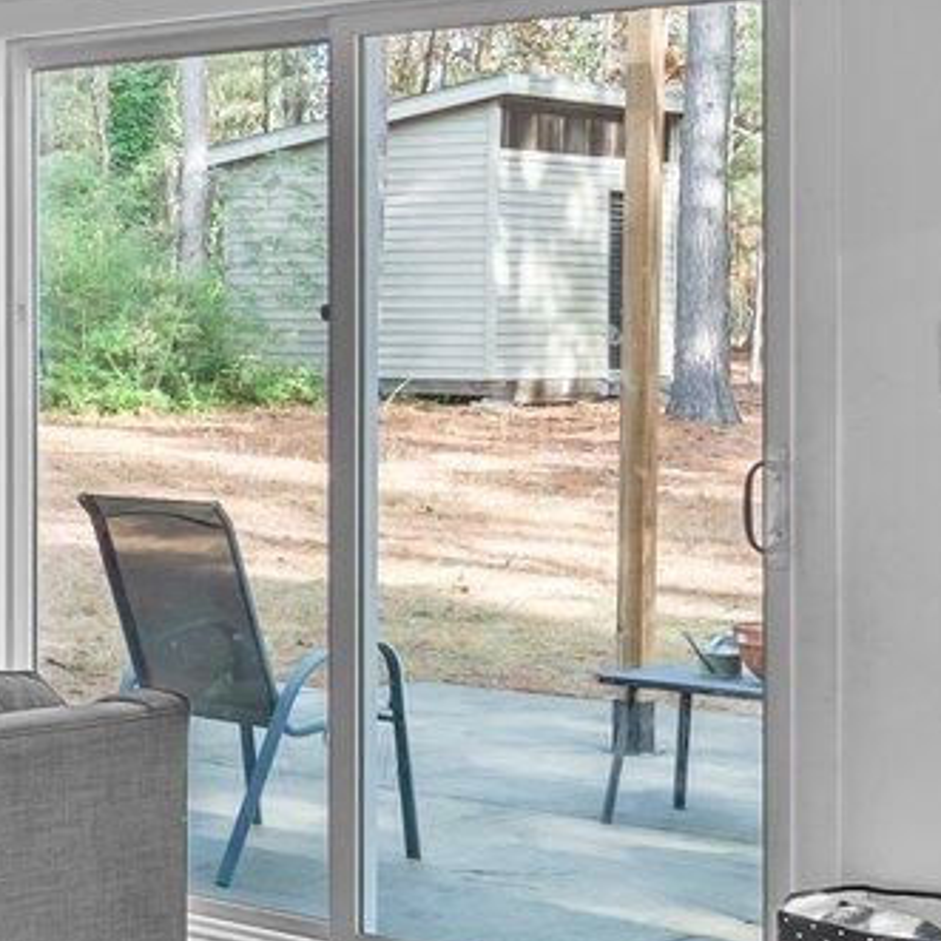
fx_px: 2583
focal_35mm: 84
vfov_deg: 20.6
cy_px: 399
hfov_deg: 17.3
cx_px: -699
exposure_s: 1/1.67
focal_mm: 16
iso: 400
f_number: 8
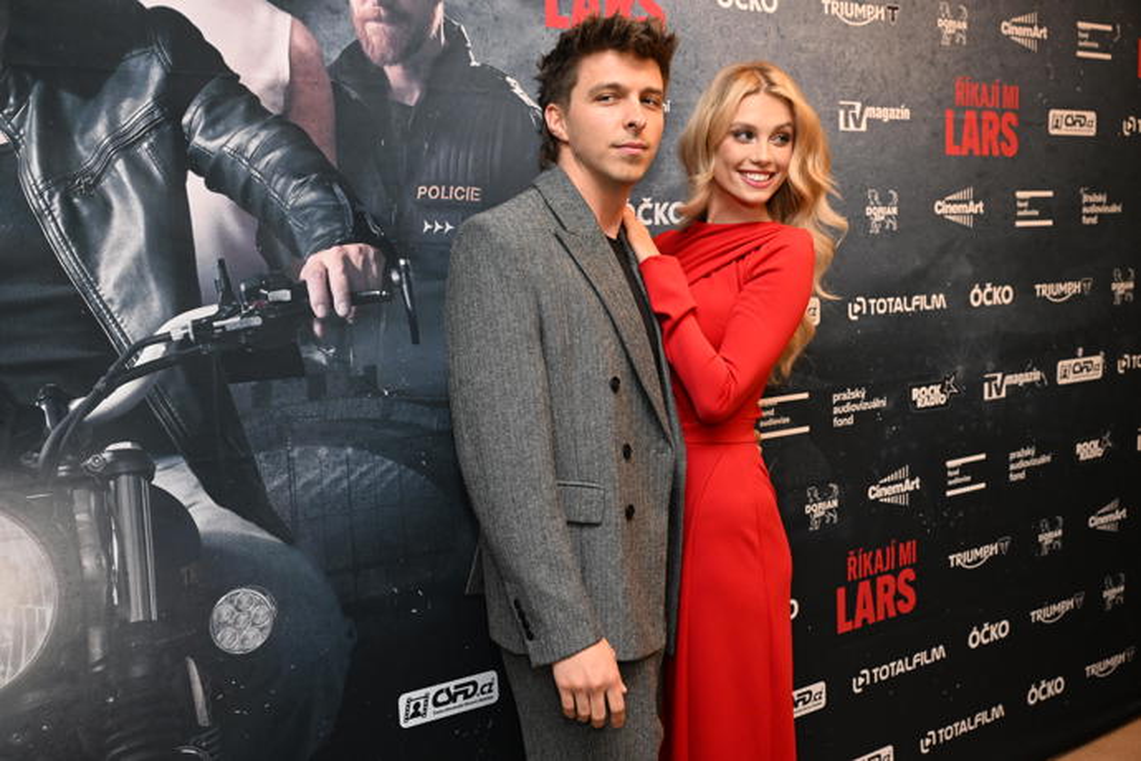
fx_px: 1141
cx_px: 570
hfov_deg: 53.1
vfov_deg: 36.9
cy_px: 380
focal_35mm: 36
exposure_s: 1/250
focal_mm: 36
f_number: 4.5
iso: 2500
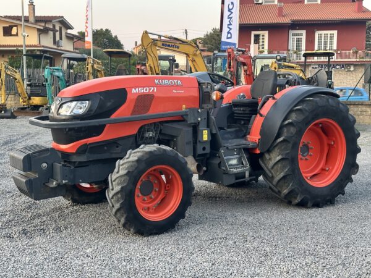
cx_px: 186
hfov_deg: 39.7
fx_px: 514
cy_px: 139
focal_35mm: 48
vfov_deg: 30.3
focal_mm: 6.86
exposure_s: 1/83
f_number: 1.78
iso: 80
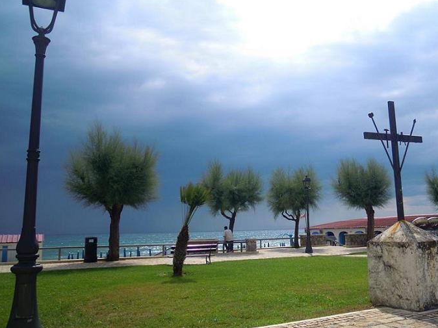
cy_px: 154
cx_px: 264
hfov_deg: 53.6
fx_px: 430
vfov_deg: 41.8
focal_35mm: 34
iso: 100
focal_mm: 5
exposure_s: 1/400
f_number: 7.6
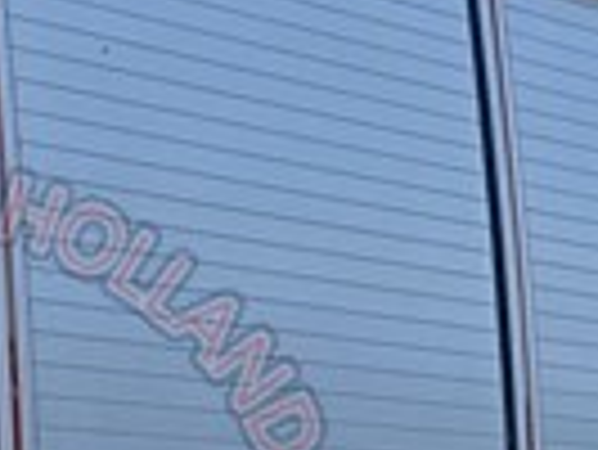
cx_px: -229
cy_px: 657
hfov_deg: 10.0
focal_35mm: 192
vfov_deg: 7.6
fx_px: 3320
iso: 50
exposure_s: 1/244
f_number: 1.8
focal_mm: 4.65
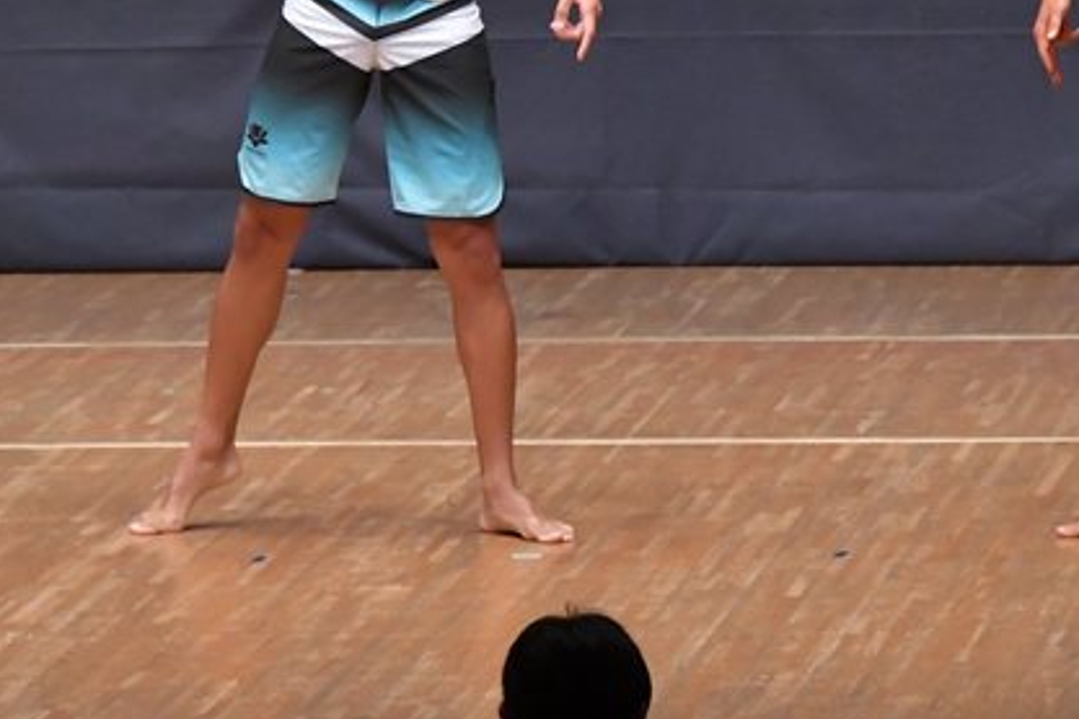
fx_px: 13367
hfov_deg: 4.6
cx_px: 659
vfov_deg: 3.1
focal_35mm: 446
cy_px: 78
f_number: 5.6
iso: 6400
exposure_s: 1/400
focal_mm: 160
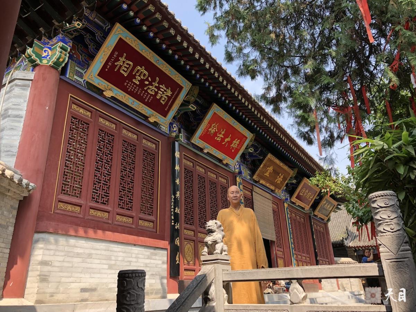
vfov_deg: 49.7
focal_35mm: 28
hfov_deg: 63.4
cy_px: 156
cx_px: 208
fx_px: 336
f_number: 1.8
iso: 20
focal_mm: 3.99
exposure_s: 1/329
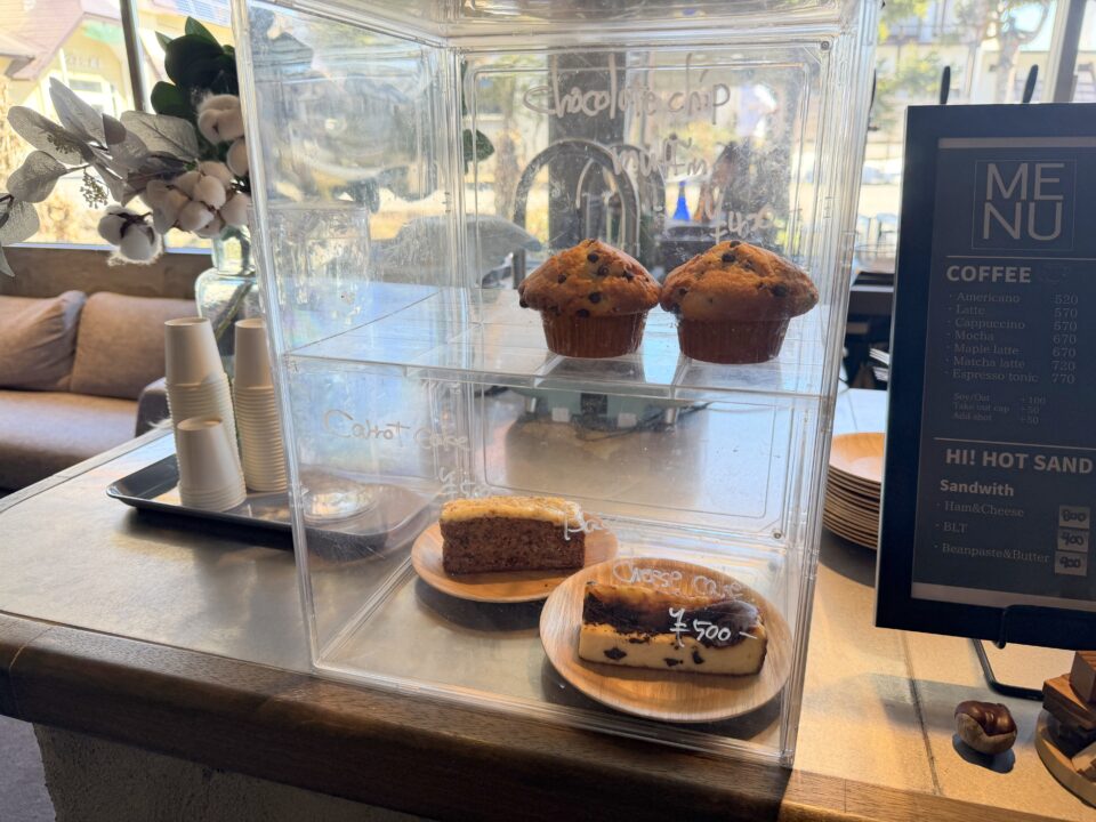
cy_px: 411
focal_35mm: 24
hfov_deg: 71.6
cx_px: 548
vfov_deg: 56.8
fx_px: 760
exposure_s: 1/130
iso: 100
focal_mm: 6.76
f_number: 1.78
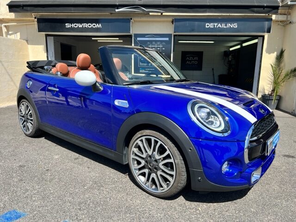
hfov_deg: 67.3
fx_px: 222
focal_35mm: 26
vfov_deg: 53.1
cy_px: 111
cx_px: 148
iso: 50
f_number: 1.5
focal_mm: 5.7
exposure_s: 1/2008
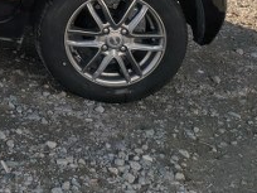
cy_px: -170
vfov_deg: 13.3
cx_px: -198
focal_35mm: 98
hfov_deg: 16.8
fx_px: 728
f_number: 1.89
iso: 44
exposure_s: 1/2538
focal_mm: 5.43
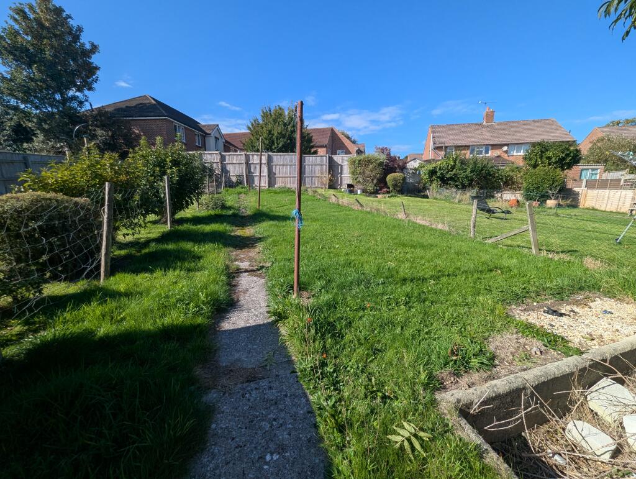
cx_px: 318
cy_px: 240
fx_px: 239
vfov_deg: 90.1
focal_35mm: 13
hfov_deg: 106.1
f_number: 2.2
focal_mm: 1.95
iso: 46
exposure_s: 1/1049
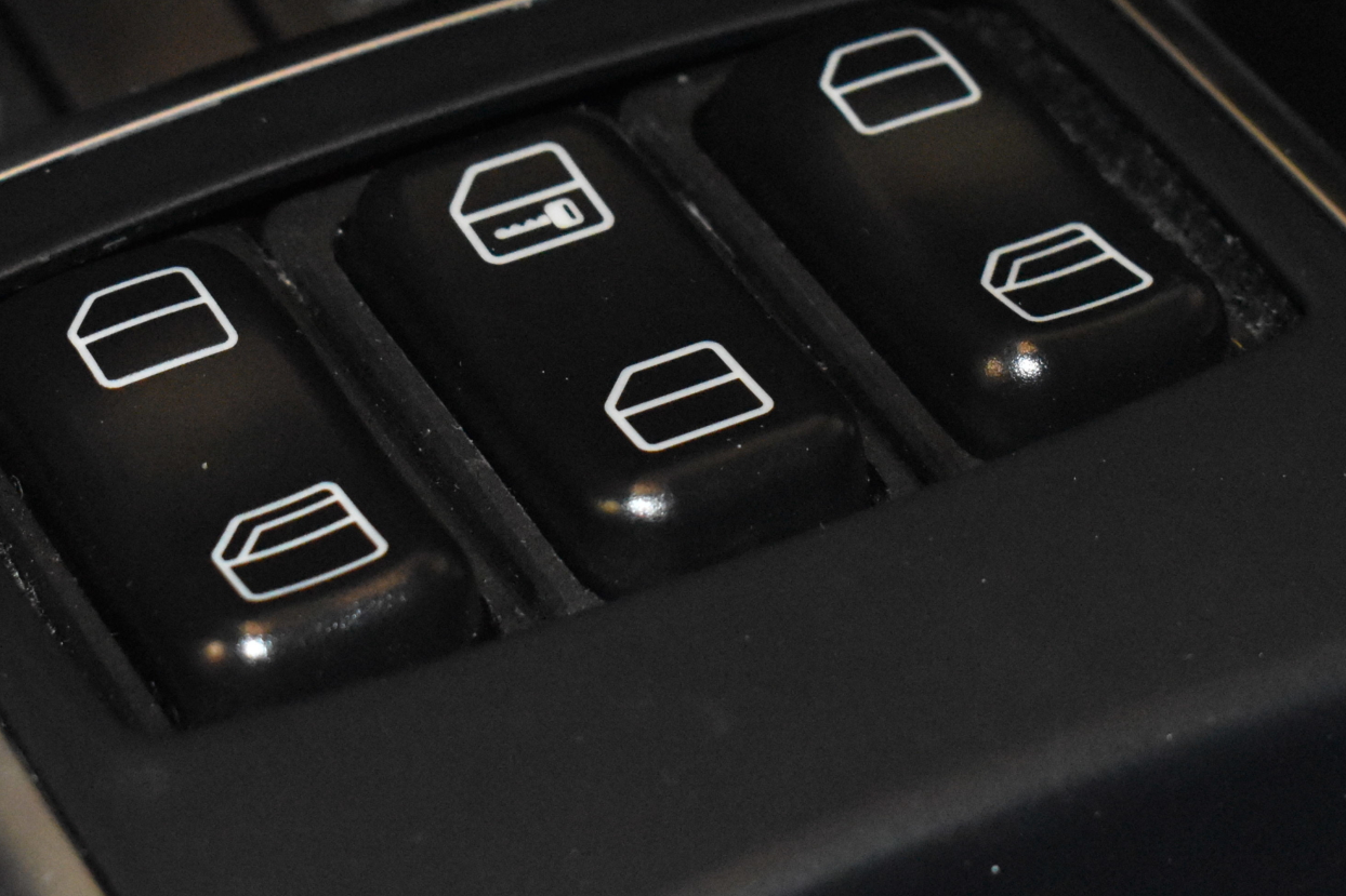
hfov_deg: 14.5
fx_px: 5308
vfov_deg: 9.7
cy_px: 357
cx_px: 631
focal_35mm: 142
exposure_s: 1/80
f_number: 8
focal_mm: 46
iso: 6400
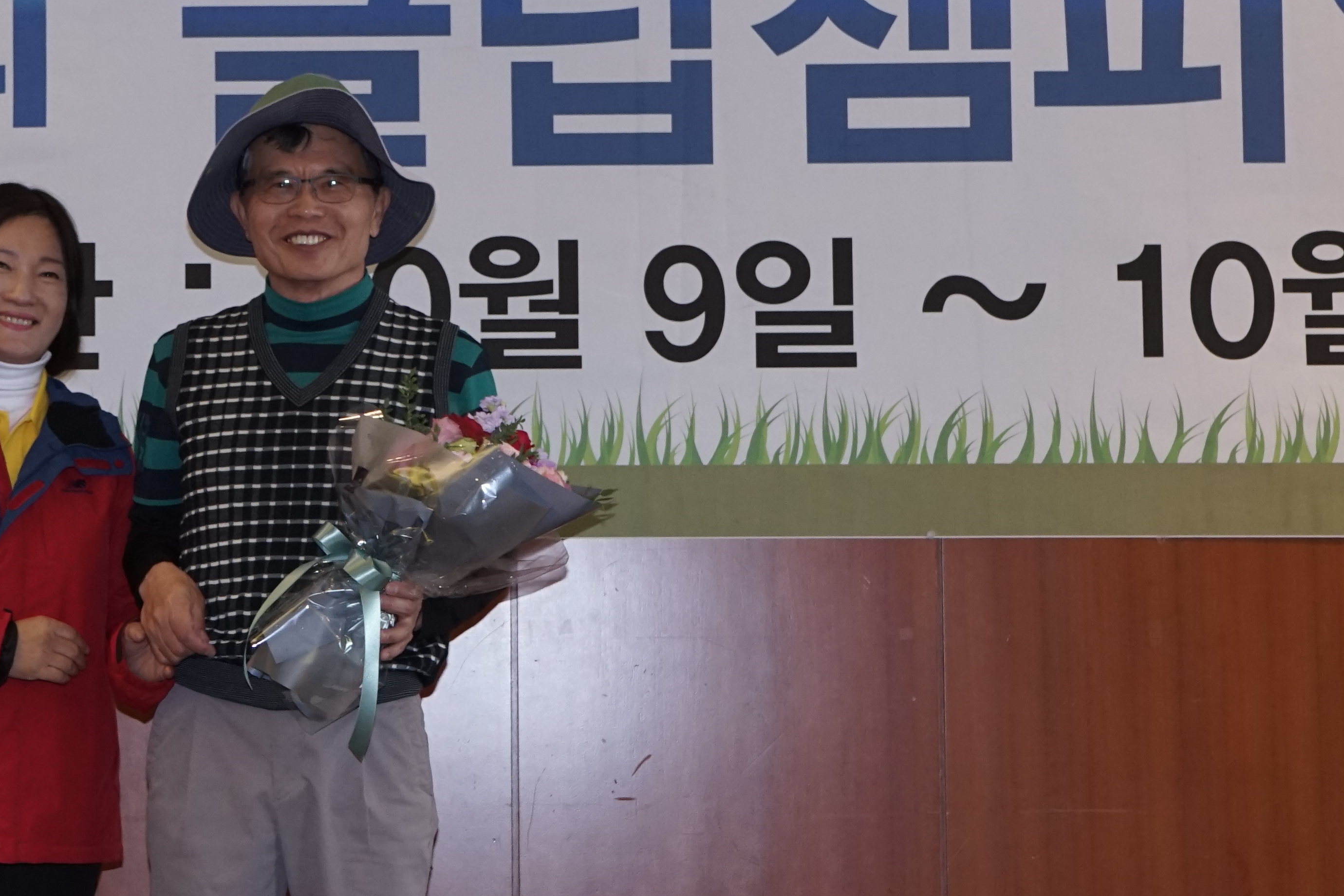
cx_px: 249
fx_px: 3733
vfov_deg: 13.7
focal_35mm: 100
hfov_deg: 20.2
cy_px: 330
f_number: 7.1
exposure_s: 1/60
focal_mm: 46
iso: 1600
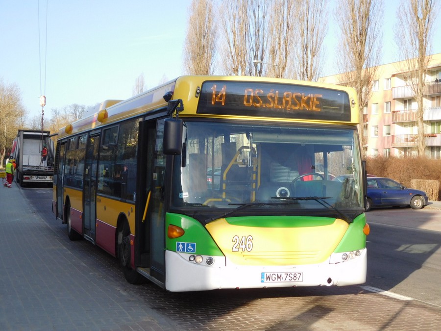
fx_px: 637
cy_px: 166
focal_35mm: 50
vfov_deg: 29.1
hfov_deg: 38.2
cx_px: 220
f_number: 4.1
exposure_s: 1/400
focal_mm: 8.9
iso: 125
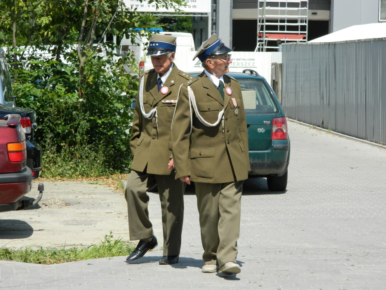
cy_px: 145
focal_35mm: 177
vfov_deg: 8.4
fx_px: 1974
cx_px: 193
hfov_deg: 11.2
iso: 100
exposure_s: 1/500
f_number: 5.1
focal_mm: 31.8
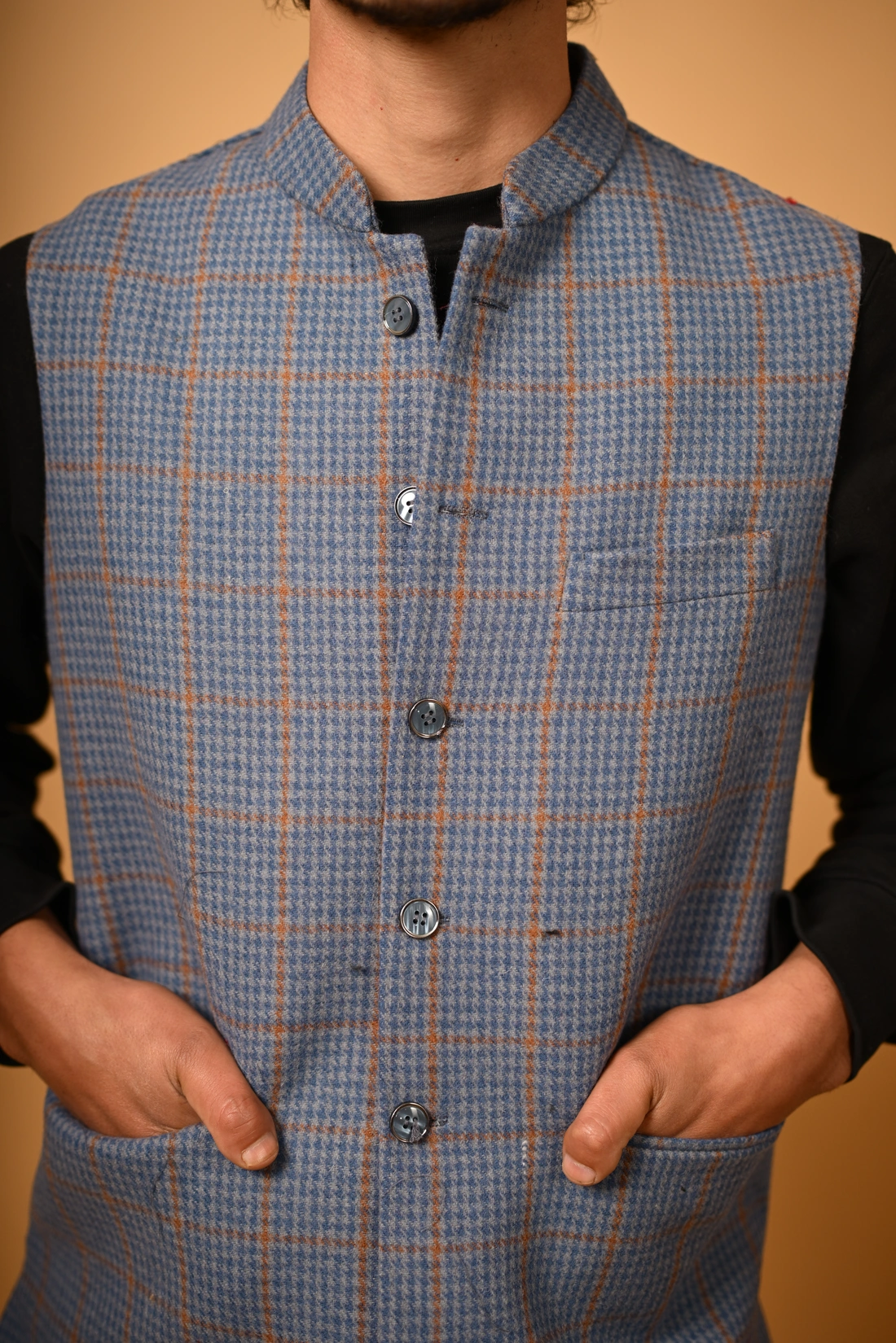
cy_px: 672
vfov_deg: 39.6
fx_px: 1867
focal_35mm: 50
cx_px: 448
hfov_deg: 27.0
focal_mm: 50
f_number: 2.2
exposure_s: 1/1250
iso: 200
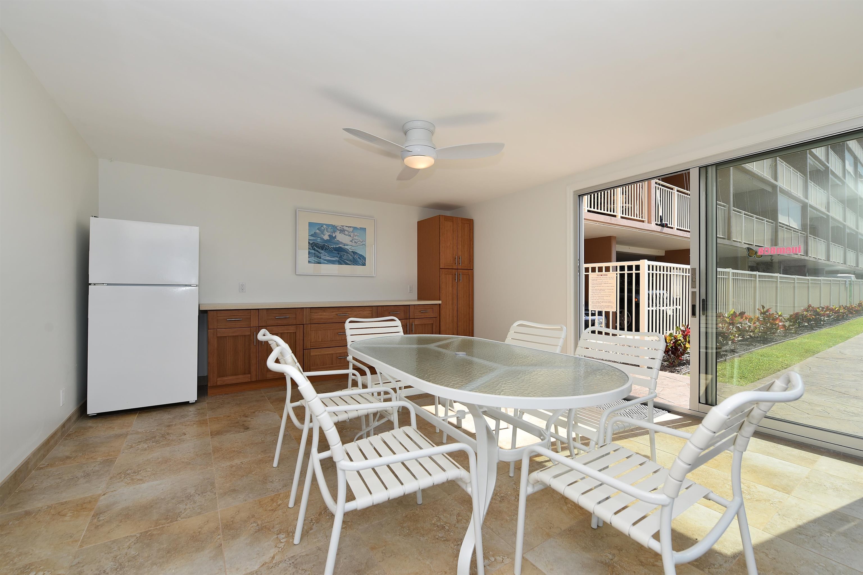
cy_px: 288
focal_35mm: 15
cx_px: 432
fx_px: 360
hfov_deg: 100.4
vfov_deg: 77.3
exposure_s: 1/160
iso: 100
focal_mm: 15
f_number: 6.3
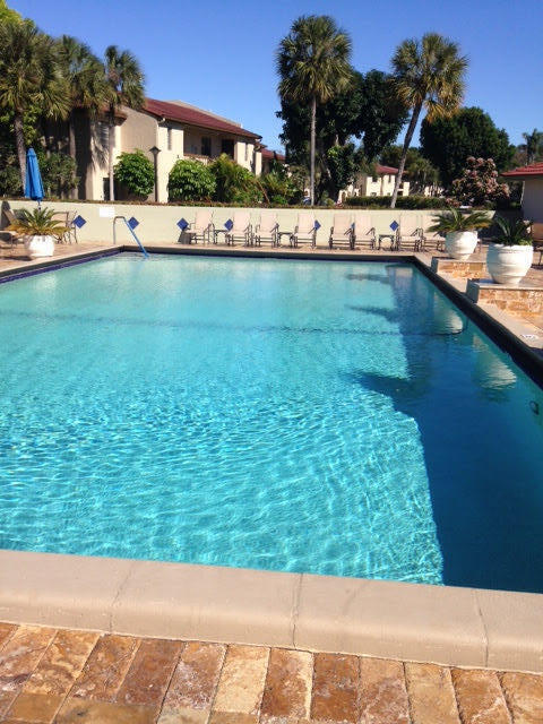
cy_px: 362
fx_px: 690
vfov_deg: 55.4
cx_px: 272
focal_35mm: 33
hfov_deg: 42.9
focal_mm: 4.12
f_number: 2.4
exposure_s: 1/2262
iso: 50
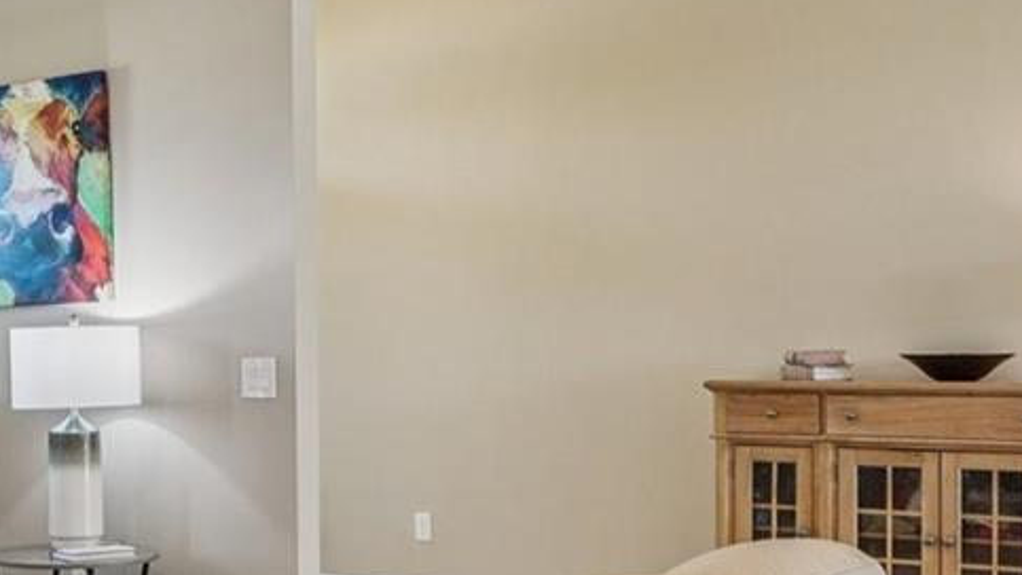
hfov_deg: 34.6
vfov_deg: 20.3
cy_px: 391
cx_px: 235
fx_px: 1599
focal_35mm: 59
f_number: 9
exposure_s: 1/10
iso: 400
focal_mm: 17
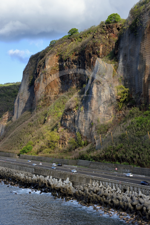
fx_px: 438
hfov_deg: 19.4
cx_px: 75
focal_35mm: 70
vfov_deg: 28.9
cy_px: 112
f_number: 10
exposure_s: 1/250
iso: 200
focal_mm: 70
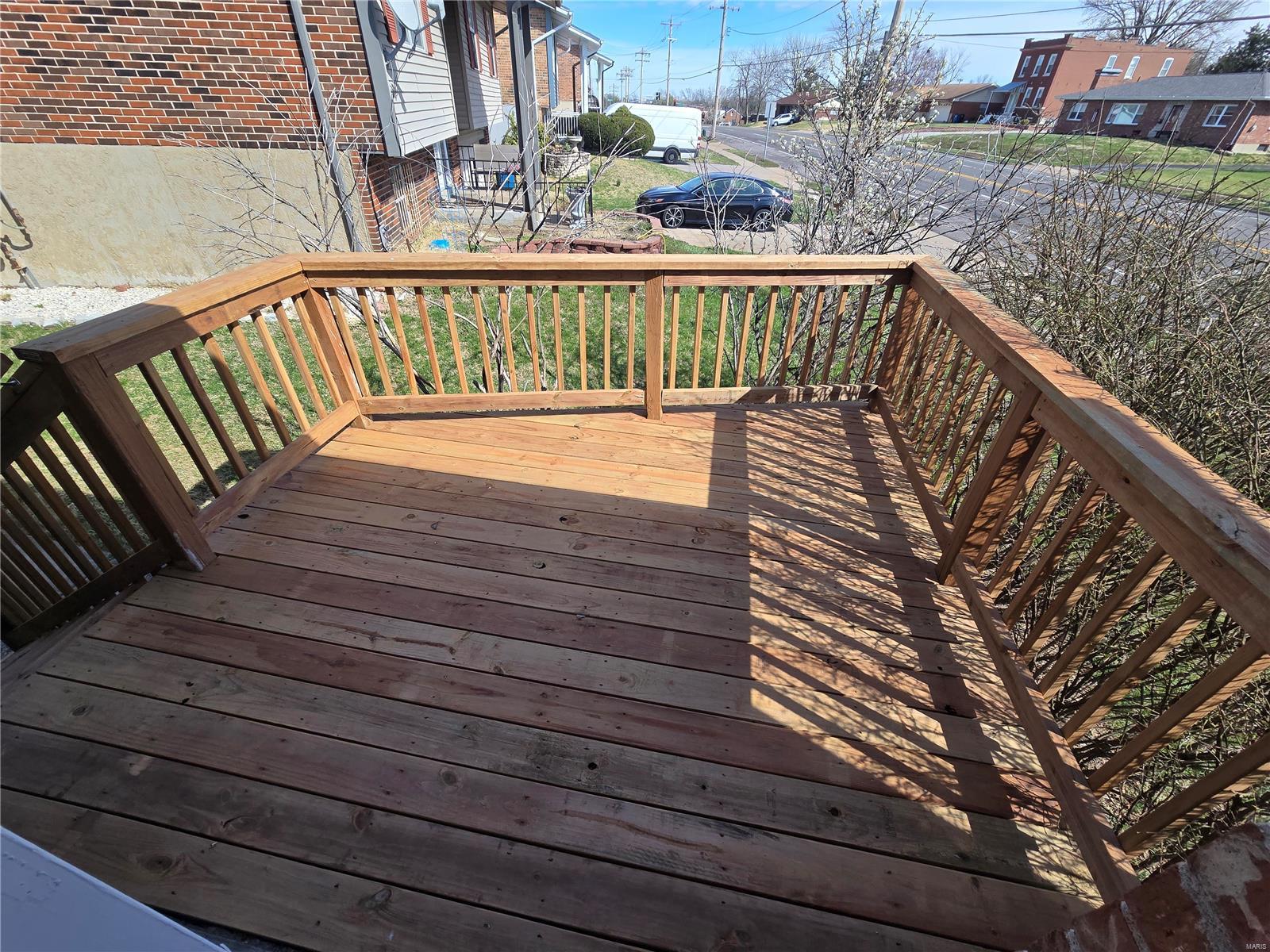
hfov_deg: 106.2
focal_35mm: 13
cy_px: 476
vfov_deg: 89.9
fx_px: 477
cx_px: 635
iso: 50
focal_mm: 2.2
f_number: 2.2
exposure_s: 1/1081
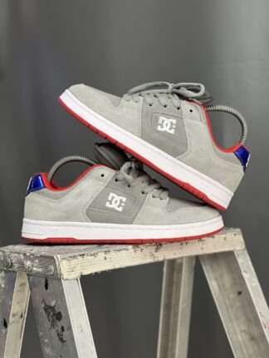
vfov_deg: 25.3
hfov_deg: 19.1
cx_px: 134
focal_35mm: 77
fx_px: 798
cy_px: 179
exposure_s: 1/40
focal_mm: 9
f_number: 2.8
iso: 200
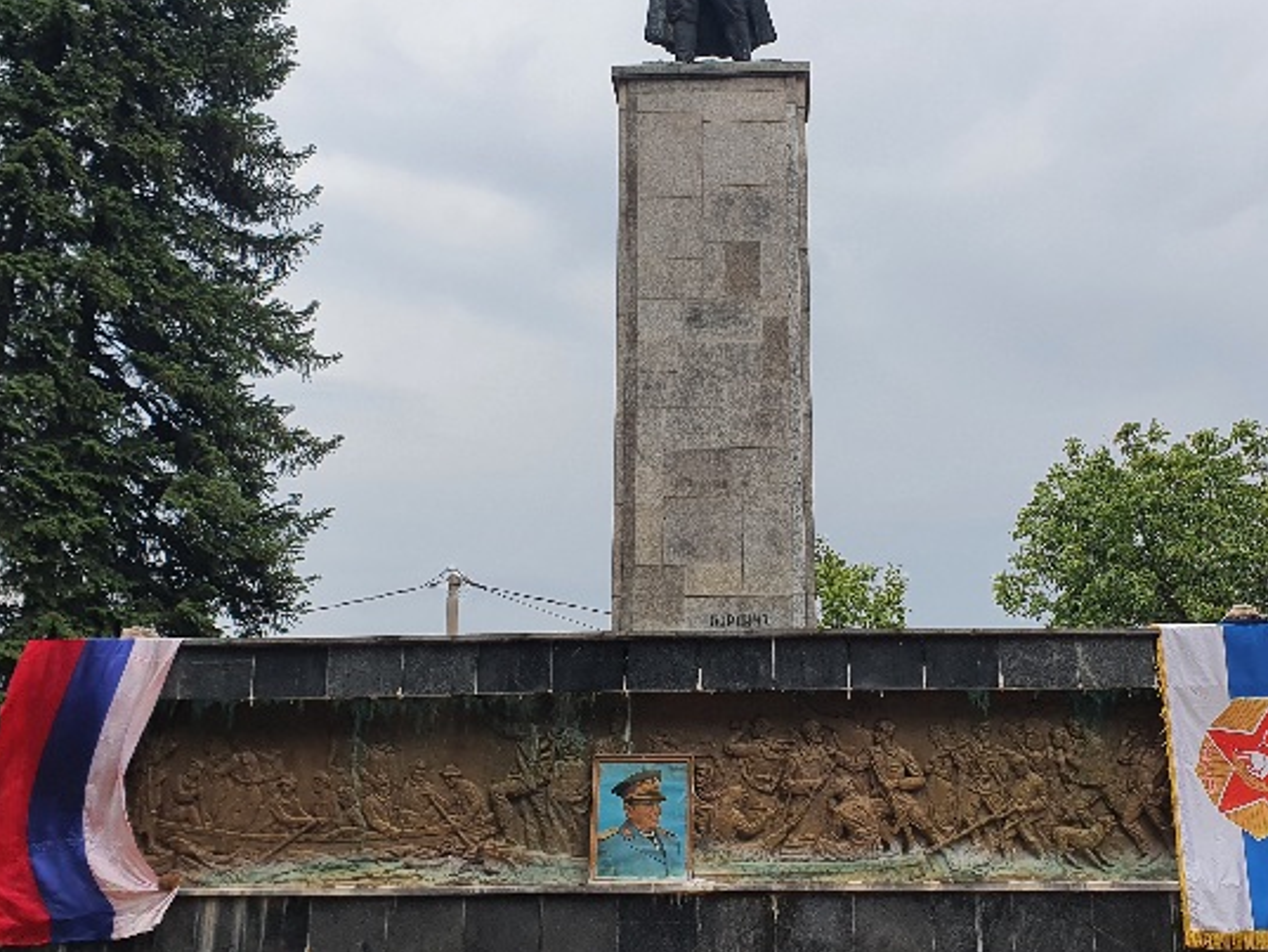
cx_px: 749
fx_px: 1429
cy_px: 451
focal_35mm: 39
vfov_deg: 36.8
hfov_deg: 47.6
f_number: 2.4
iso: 50
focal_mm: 4.32
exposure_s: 1/179
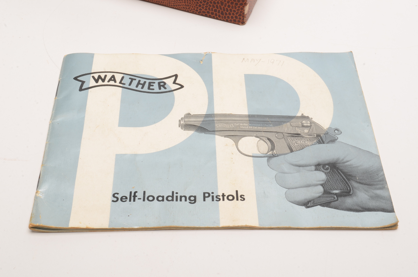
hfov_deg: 39.0
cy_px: 138
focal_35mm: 51
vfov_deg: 26.4
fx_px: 591
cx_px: 209
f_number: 25
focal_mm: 34
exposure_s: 1/160
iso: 100
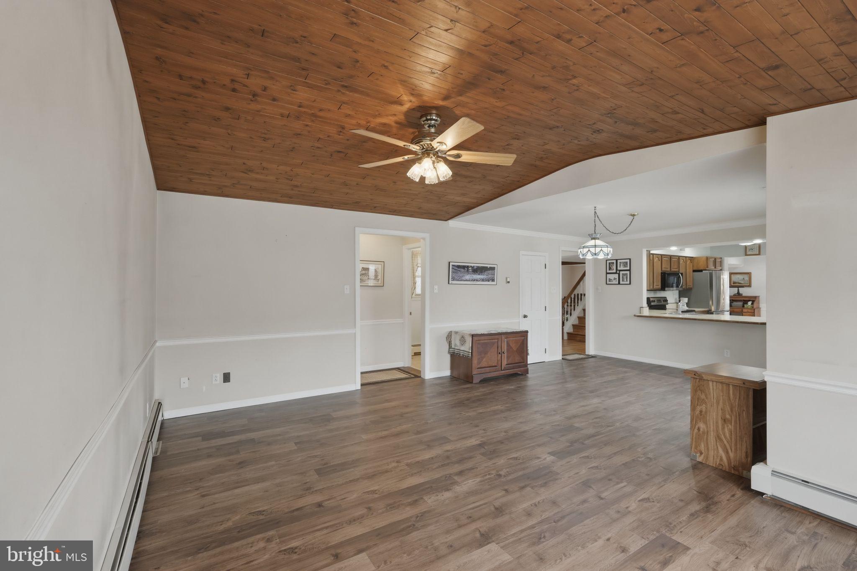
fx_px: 393
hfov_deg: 95.0
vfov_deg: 72.0
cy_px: 286
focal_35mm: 16
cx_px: 428
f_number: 5.6
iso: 640
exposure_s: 1/60
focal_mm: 16.5
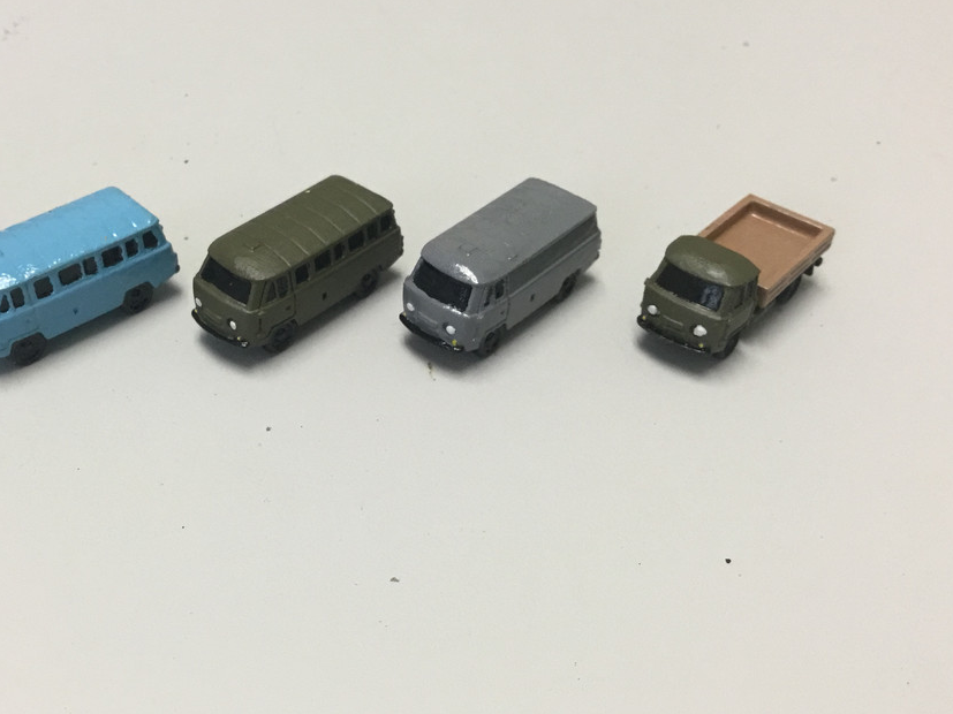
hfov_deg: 46.5
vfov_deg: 35.9
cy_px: 374
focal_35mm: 40
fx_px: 1101
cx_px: 373
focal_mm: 3.3
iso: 40
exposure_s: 1/30
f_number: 2.4
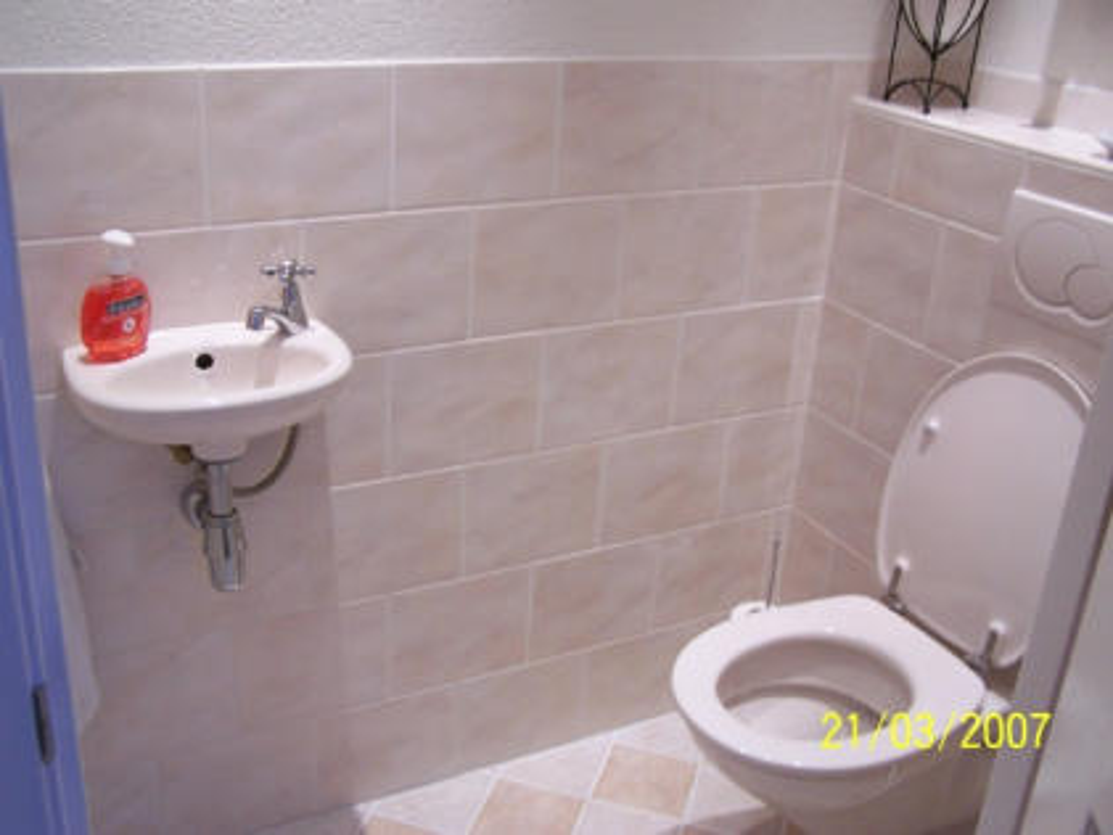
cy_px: 418
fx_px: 1222
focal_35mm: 38
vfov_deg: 37.7
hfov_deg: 49.0
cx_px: 556
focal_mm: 6.3
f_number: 2.8
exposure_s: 1/10
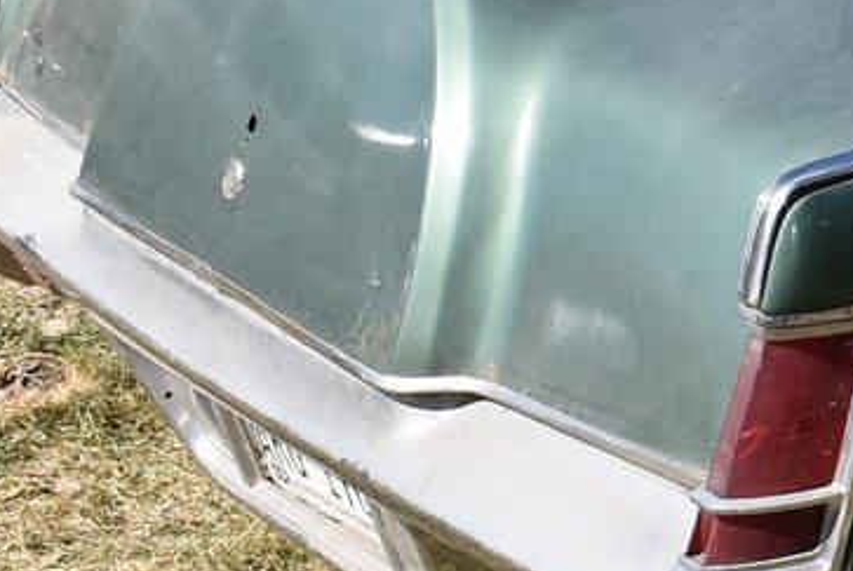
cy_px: -32
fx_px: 3495
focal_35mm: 147
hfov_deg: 12.3
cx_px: 1718
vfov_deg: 9.3
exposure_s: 1/200
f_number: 9
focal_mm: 21
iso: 100
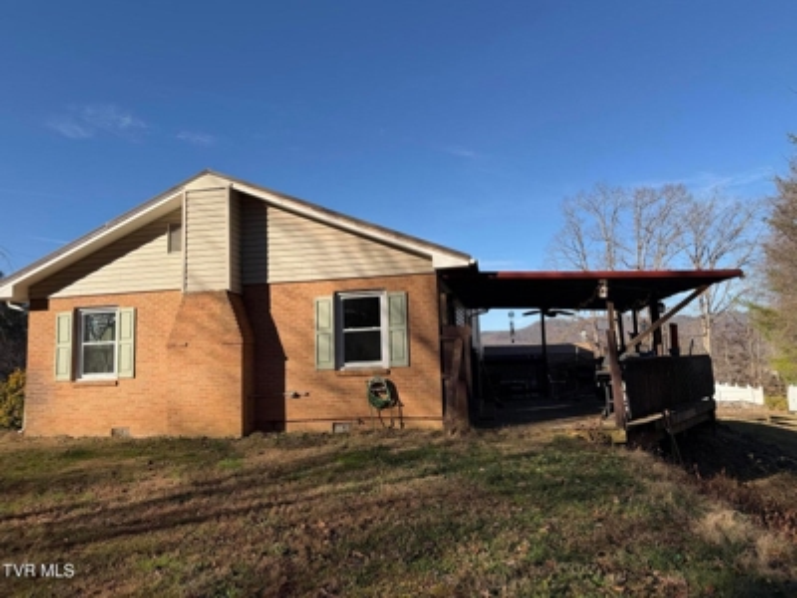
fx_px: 553
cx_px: 398
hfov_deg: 71.6
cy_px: 299
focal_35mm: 24
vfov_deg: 56.8
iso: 80
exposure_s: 1/3759
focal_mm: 6.76
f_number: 1.78
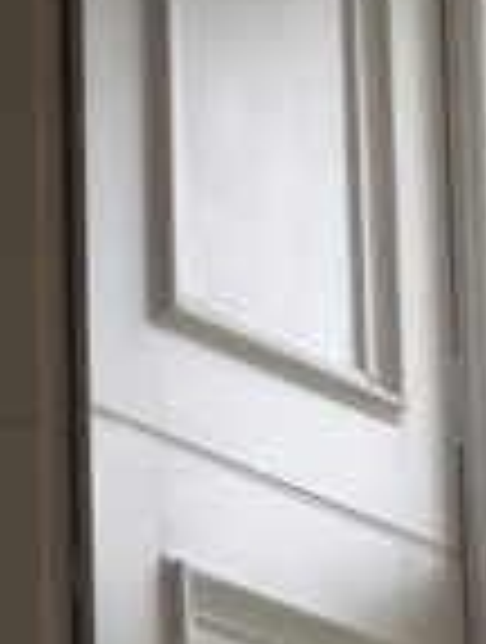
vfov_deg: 10.1
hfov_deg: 8.1
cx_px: 14
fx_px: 3429
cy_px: 1193
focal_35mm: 184
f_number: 2.4
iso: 50
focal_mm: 4.12
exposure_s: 1/120
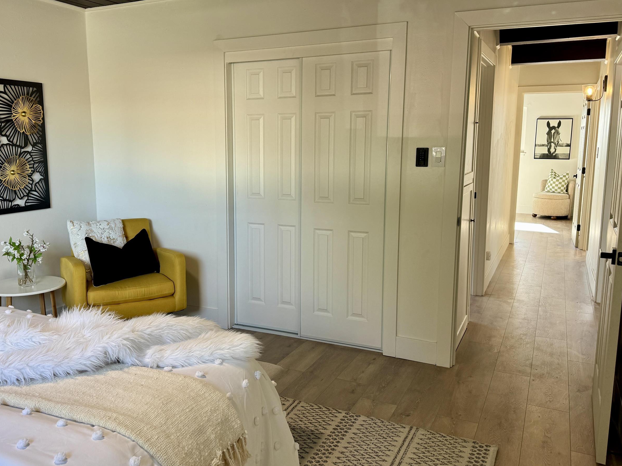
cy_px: 222
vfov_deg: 45.4
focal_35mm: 31
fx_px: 557
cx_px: 271
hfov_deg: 58.2
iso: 80
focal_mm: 6.76
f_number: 1.78
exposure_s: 1/62
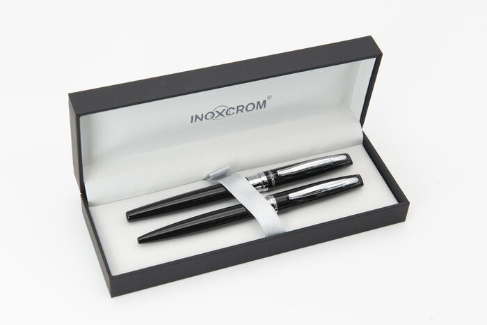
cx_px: 244
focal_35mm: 70
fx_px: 946
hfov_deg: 28.9
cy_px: 162
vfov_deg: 19.4
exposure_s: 1/40
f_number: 10
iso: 200
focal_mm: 70
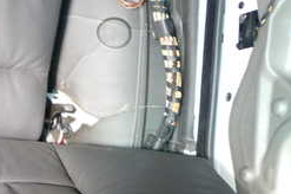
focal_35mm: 81
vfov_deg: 16.4
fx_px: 654
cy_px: 208
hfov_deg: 23.4
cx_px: -39
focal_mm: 5.79
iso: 200
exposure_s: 1/30
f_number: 2.4
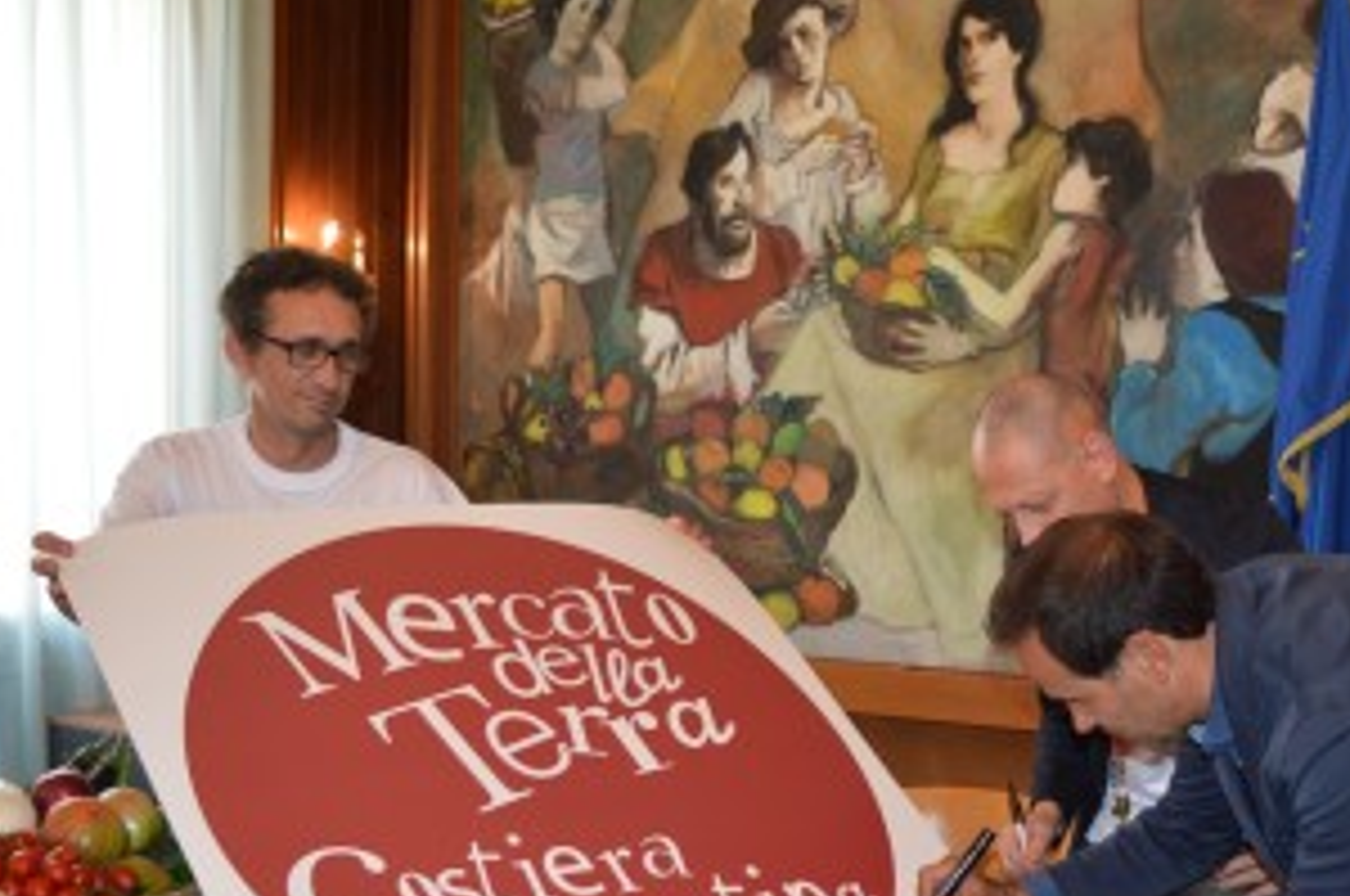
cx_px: 945
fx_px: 1685
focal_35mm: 45
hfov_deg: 42.8
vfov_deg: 29.3
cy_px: 671
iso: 640
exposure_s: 1/60
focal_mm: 18
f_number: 3.5
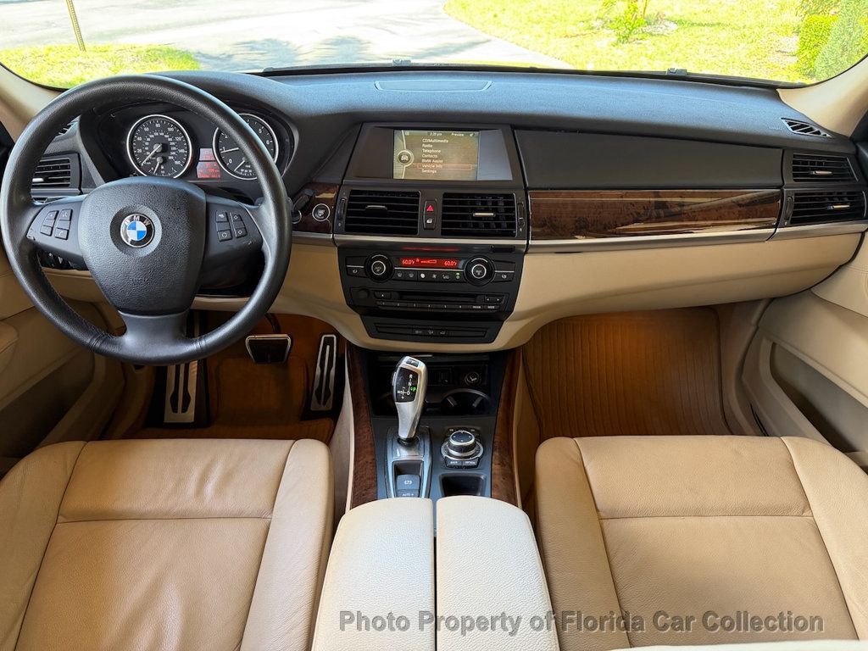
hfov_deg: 71.6
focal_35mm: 24
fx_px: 602
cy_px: 326
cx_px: 434
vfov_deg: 56.8
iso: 200
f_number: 1.78
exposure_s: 1/116
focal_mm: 6.76
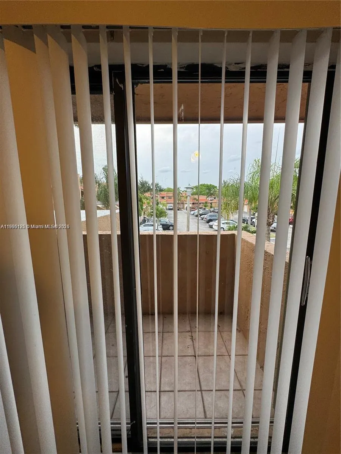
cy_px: 227
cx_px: 170
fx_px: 184
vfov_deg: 102.1
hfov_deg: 85.7
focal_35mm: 14
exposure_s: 1/120
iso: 64
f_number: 2.2
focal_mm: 2.22
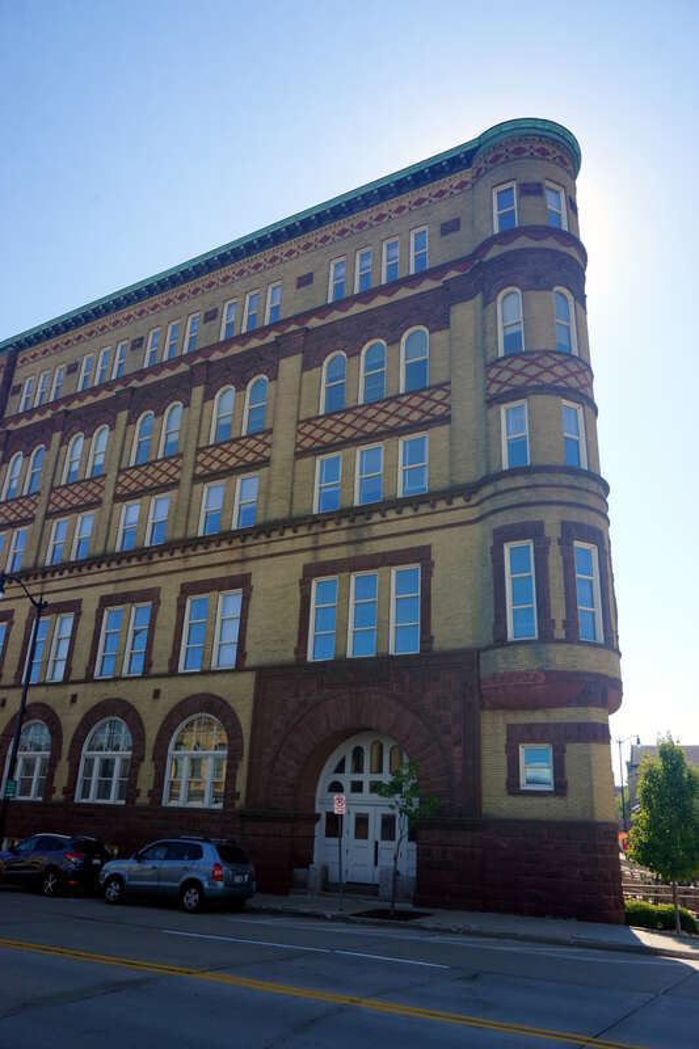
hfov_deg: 47.9
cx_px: 350
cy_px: 524
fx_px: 787
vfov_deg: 67.4
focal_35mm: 27
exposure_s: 1/125
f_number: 11
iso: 100
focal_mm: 18
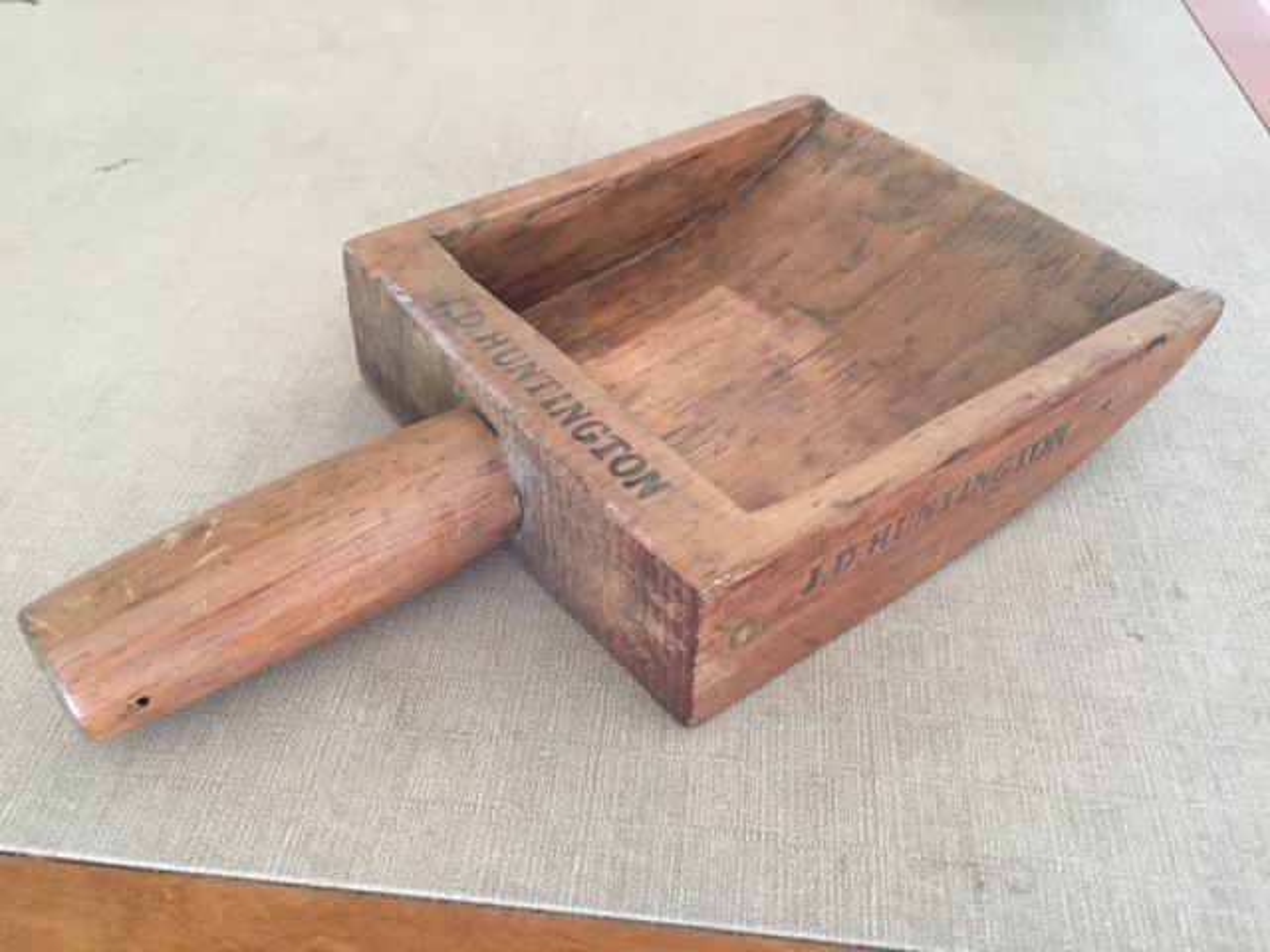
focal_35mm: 29
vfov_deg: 48.2
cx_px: 635
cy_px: 476
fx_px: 1064
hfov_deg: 61.7
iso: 100
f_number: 2.2
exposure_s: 1/30
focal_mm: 4.15
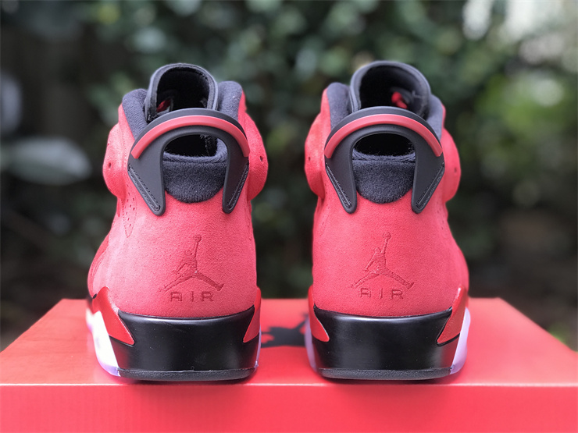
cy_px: 216
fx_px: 952
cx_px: 289
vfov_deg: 25.7
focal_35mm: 57
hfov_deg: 33.8
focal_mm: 6.6
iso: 25
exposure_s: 1/50
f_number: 2.8
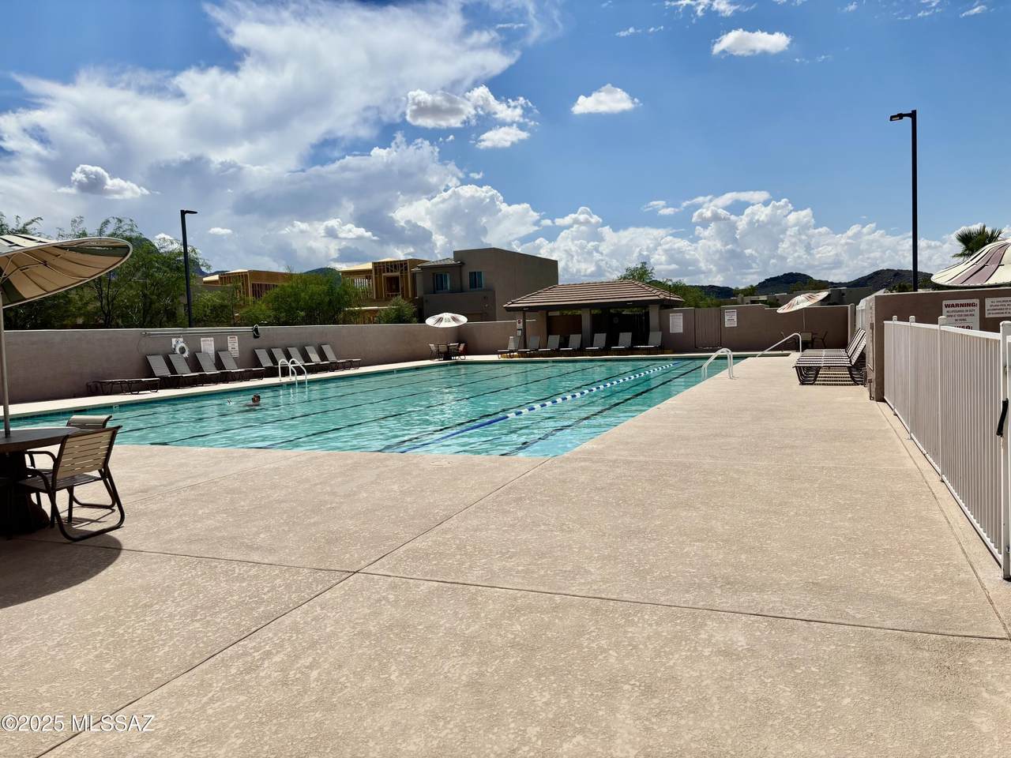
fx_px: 759
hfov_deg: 67.3
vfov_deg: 53.1
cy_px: 379
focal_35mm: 26
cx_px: 506
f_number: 1.6
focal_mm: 5.96
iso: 50
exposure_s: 1/9901
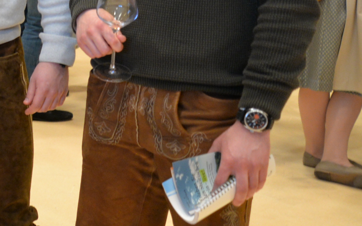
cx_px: -326
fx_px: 1135
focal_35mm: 115
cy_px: -39
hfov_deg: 15.2
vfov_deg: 11.2
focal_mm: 29
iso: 1000
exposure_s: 1/30
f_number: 3.8
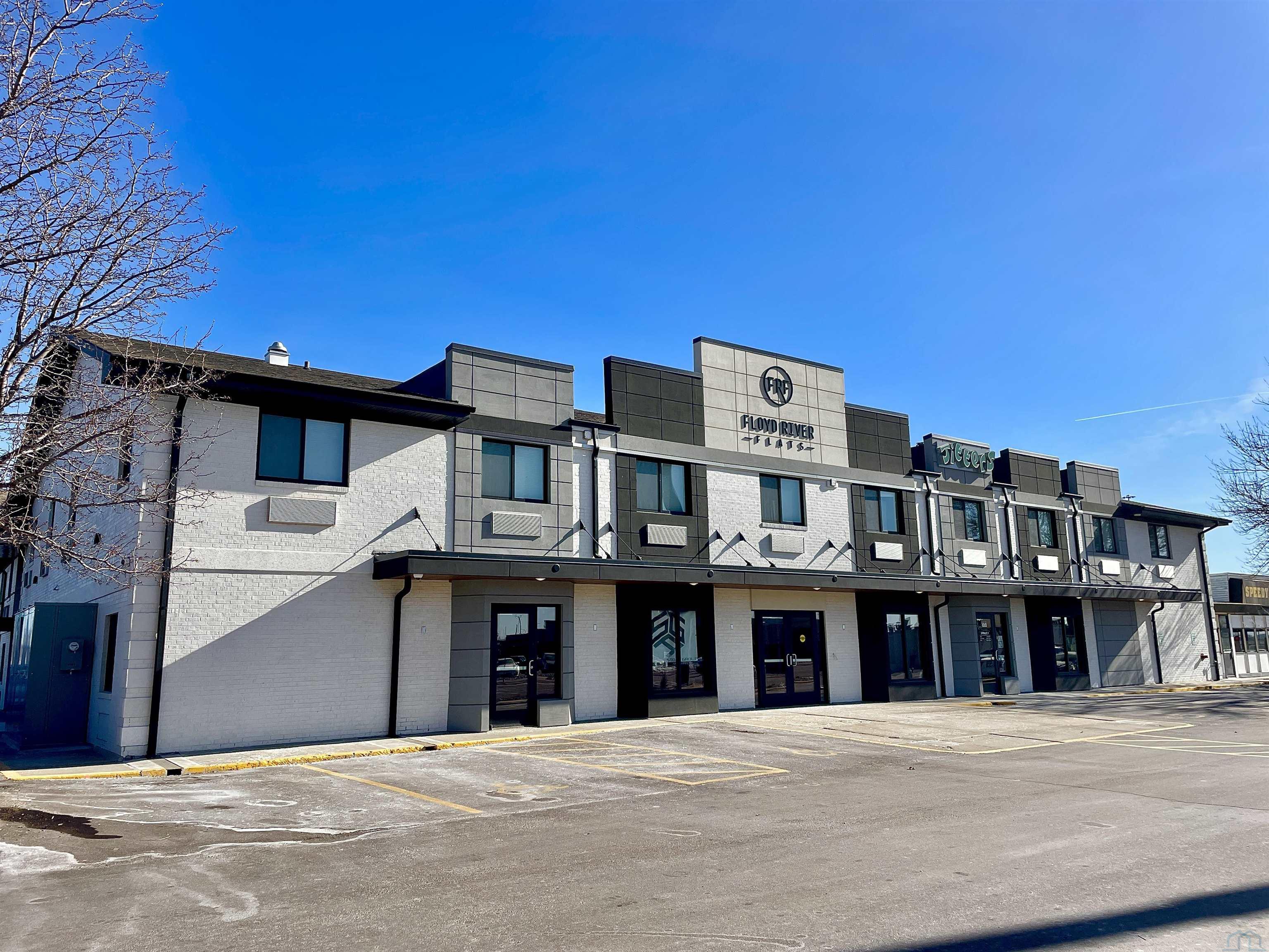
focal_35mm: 26
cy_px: 476
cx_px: 634
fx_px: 953
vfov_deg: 53.1
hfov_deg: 67.3
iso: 32
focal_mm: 4.2
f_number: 1.6
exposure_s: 1/3610
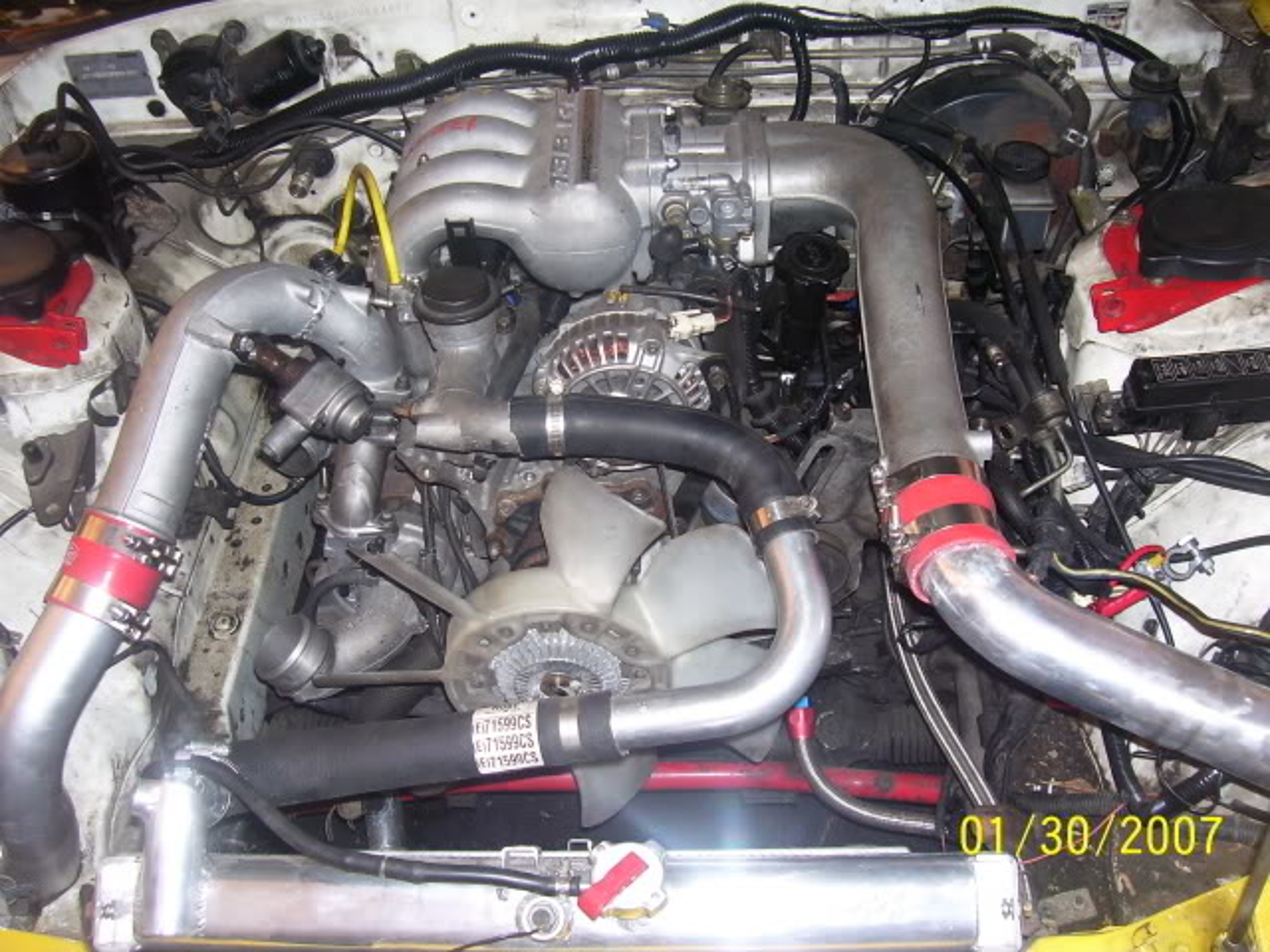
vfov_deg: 41.8
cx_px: 635
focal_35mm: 34
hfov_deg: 54.0
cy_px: 476
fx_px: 1247
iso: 80
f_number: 2.7
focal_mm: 5.6
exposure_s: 1/60
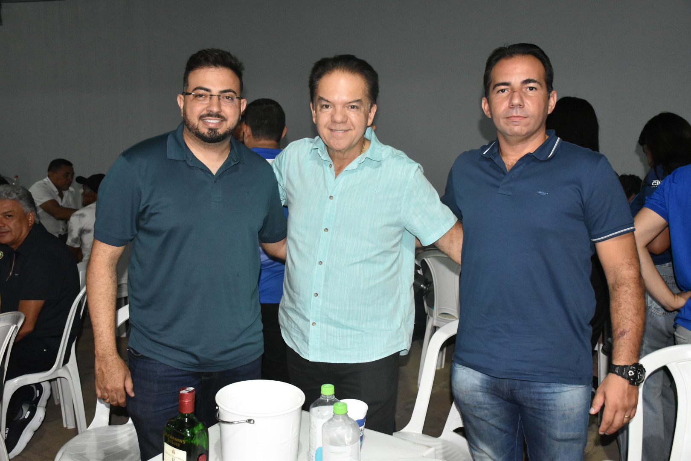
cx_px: 346
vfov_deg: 36.9
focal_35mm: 36
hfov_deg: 53.1
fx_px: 691
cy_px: 230
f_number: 5
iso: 2500
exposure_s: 1/160
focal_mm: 24
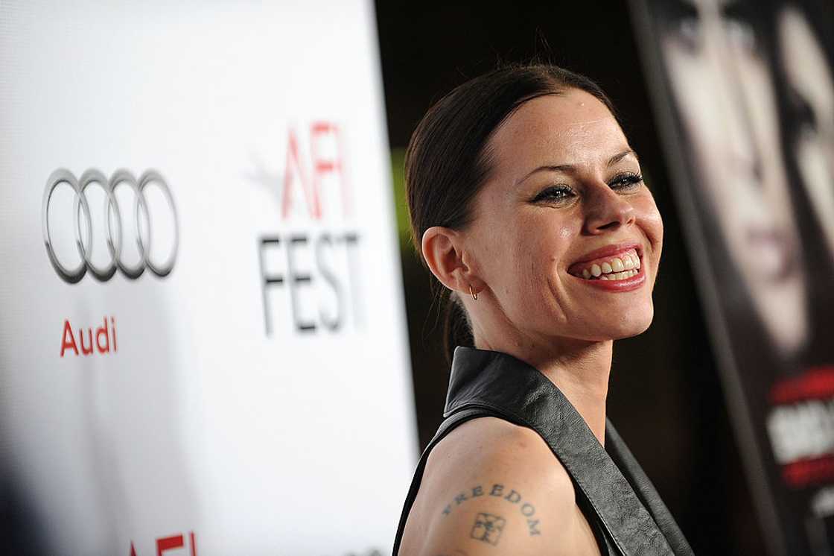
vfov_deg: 7.2
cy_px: 278
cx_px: 417
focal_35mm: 190
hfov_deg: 10.8
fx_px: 4400
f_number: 2.8
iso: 1600
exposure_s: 1/320
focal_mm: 190
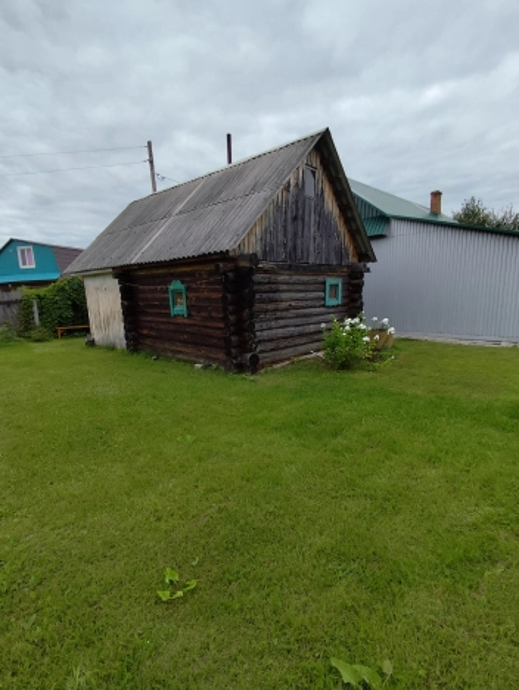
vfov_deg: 91.0
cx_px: 260
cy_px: 345
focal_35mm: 17
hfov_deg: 74.8
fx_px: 339
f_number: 2.2
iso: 50
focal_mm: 1.65
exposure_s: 1/1442
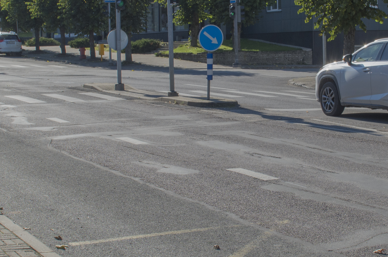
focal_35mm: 94
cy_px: 86
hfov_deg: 21.7
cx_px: 242
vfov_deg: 14.5
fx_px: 1011
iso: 200
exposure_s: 1/200
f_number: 14
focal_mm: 28
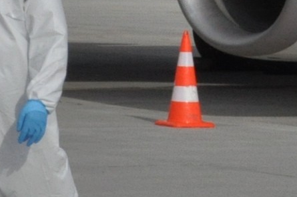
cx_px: -320
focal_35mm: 380
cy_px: -172
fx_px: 3126
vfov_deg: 3.6
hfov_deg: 5.3
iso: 800
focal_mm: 35
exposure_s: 1/1000
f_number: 16
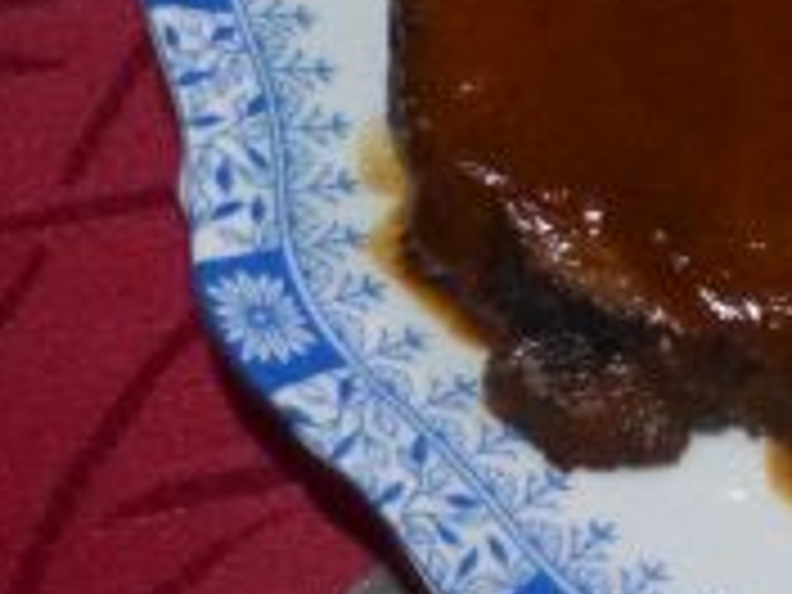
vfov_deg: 16.2
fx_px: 2082
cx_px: 1197
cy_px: 184
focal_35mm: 91
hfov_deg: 18.9
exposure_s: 1/60
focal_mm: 4.5
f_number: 2.8
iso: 800
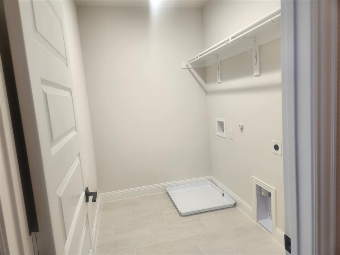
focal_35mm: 23
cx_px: 170
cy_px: 128
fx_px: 226
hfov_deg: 73.9
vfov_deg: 58.9
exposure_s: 1/120
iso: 80
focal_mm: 5.4
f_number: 1.8
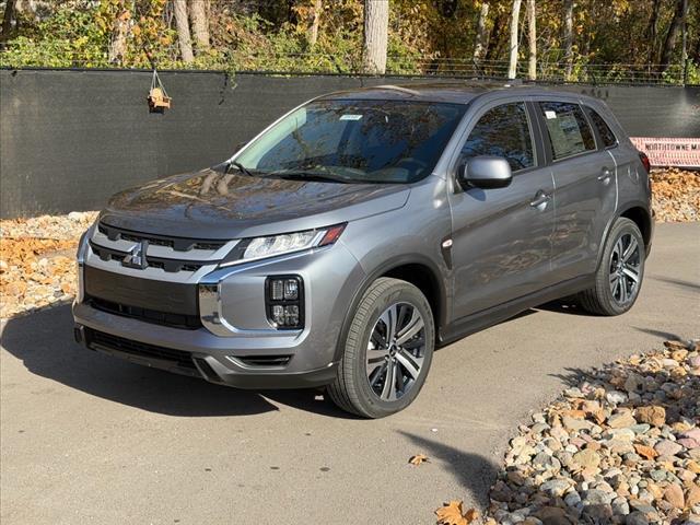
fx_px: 971
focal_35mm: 48
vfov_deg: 30.3
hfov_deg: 39.7
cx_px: 350
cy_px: 262
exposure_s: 1/2762
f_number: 1.78
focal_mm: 6.76
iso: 80
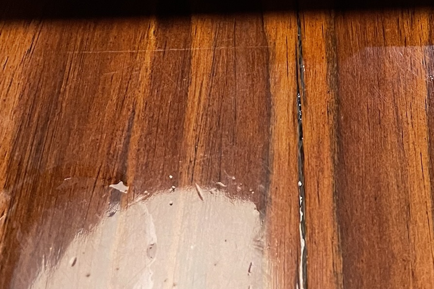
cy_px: -83
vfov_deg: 20.1
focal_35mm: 62
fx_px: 747
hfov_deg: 30.9
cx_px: 389
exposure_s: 1/40
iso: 500
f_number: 1.6
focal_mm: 4.2
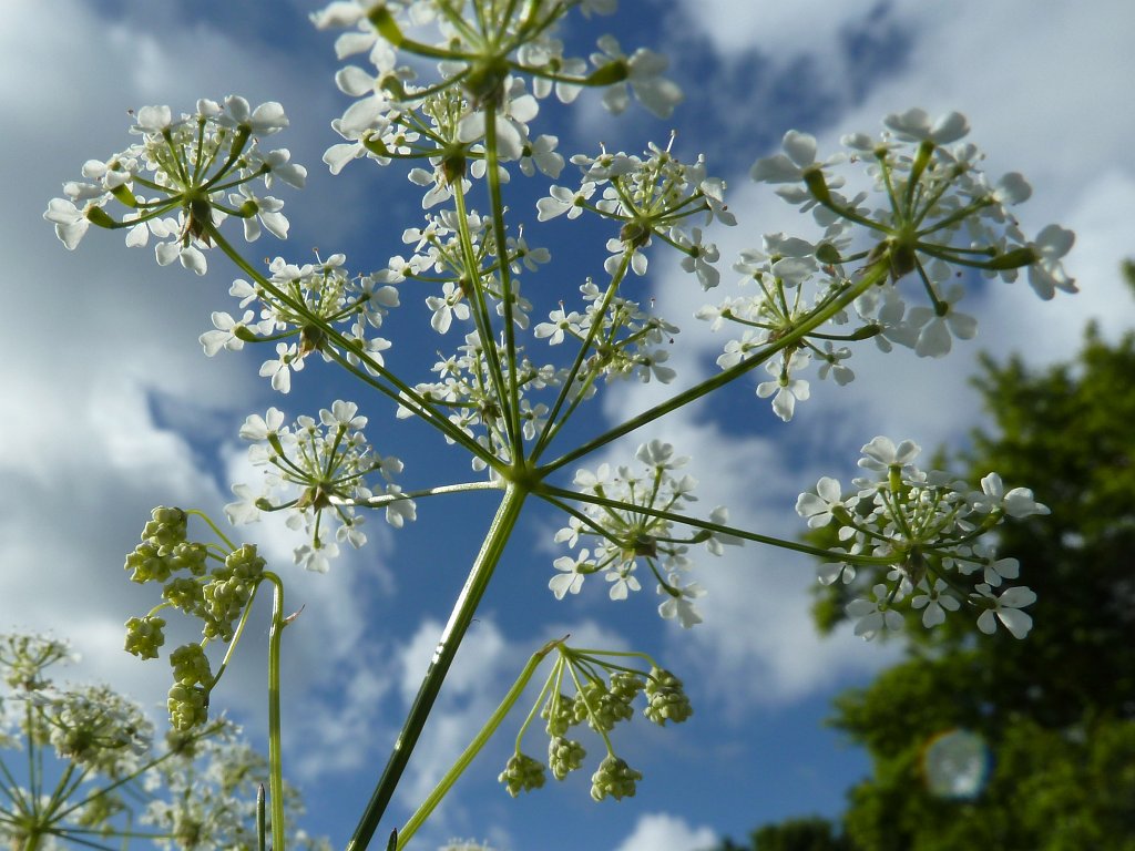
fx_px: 820
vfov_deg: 54.9
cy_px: 426
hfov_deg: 69.4
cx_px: 568
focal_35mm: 25
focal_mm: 4.1
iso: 80
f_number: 5.6
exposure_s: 1/640
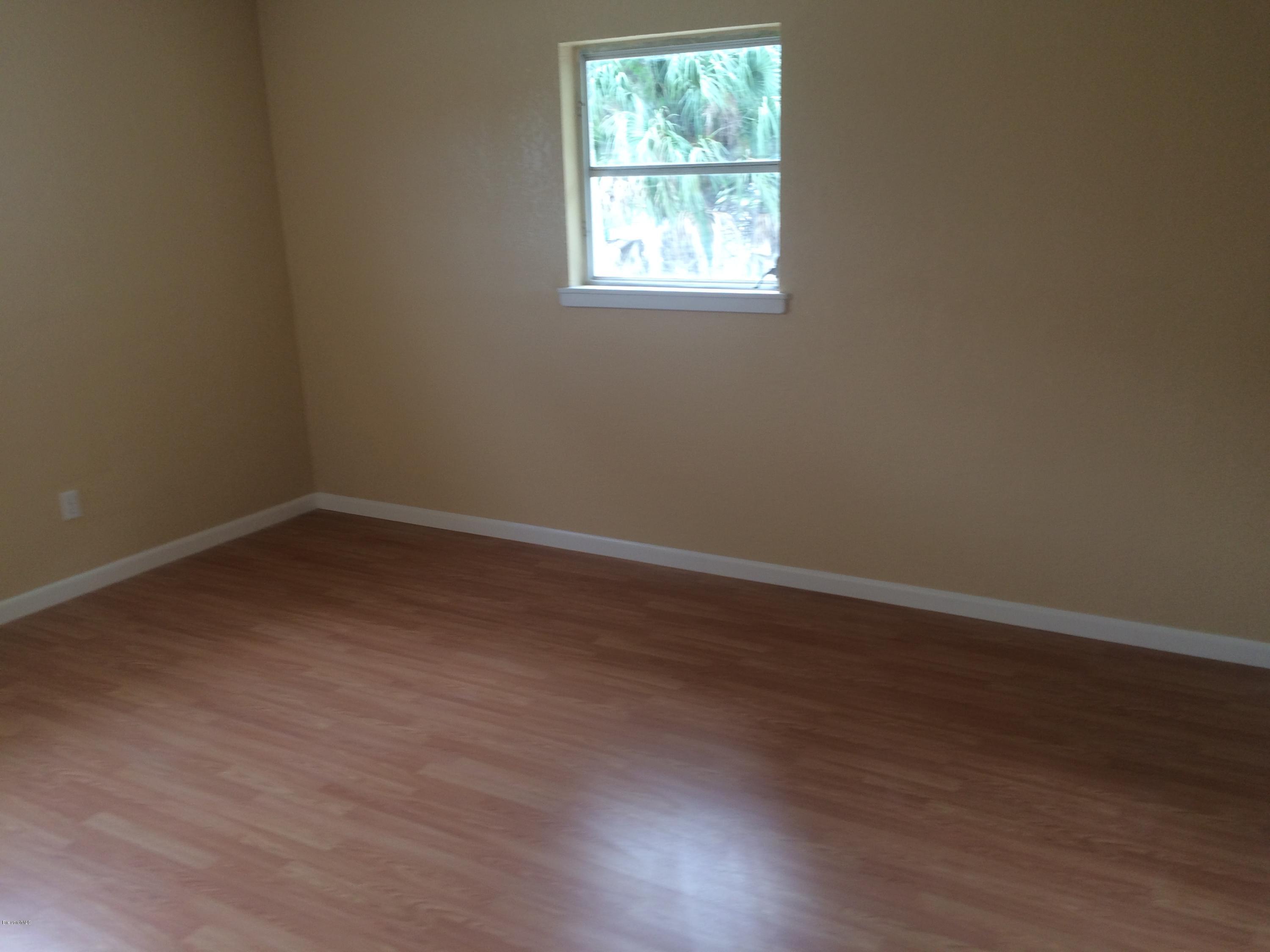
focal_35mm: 29
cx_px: 635
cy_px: 476
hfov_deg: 61.7
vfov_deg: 48.2
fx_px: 1064
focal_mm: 4.15
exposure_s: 1/60
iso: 40
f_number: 2.2
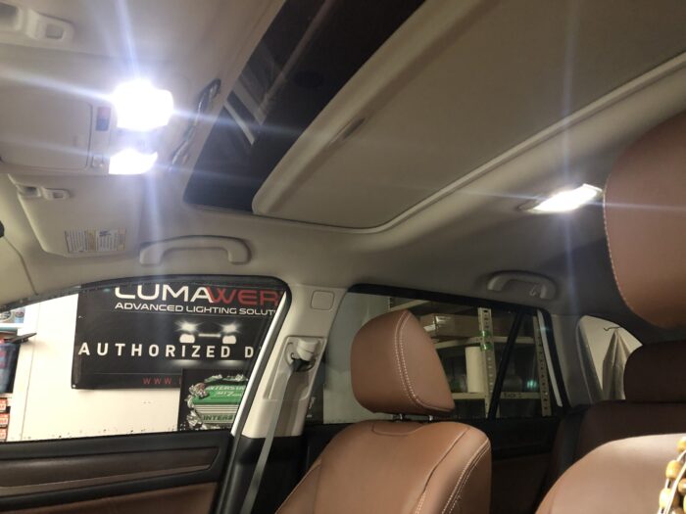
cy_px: 257
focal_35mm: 28
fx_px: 555
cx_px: 343
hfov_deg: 63.4
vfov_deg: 49.7
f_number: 1.8
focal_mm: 3.99
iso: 100
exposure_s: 1/4
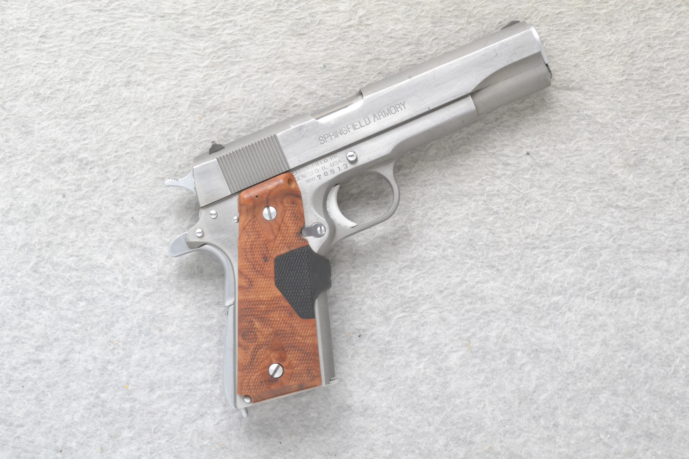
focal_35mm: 63
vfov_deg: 21.6
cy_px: 230
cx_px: 344
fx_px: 1206
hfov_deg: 31.9
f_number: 20
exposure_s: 1/60
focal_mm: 42
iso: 3200
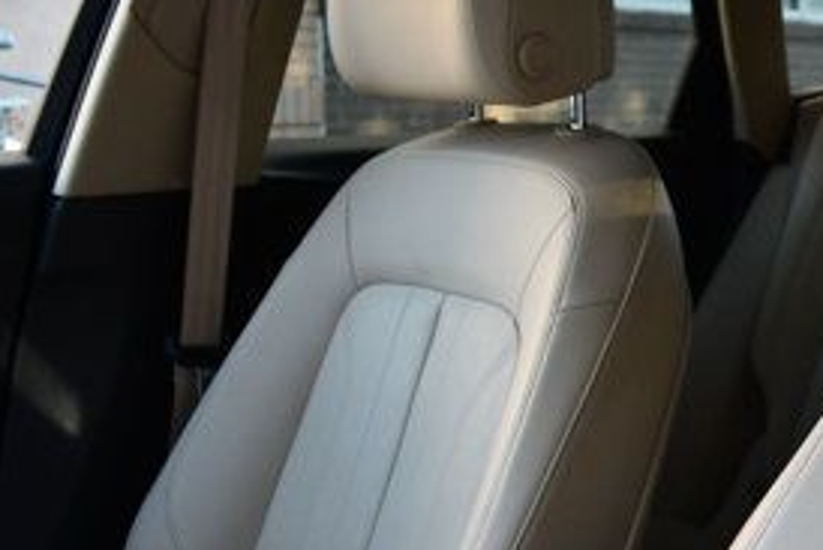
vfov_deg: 21.5
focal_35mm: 63
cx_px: 886
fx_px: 1441
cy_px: 377
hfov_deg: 29.1
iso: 720
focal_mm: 18
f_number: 3.5
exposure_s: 1/250
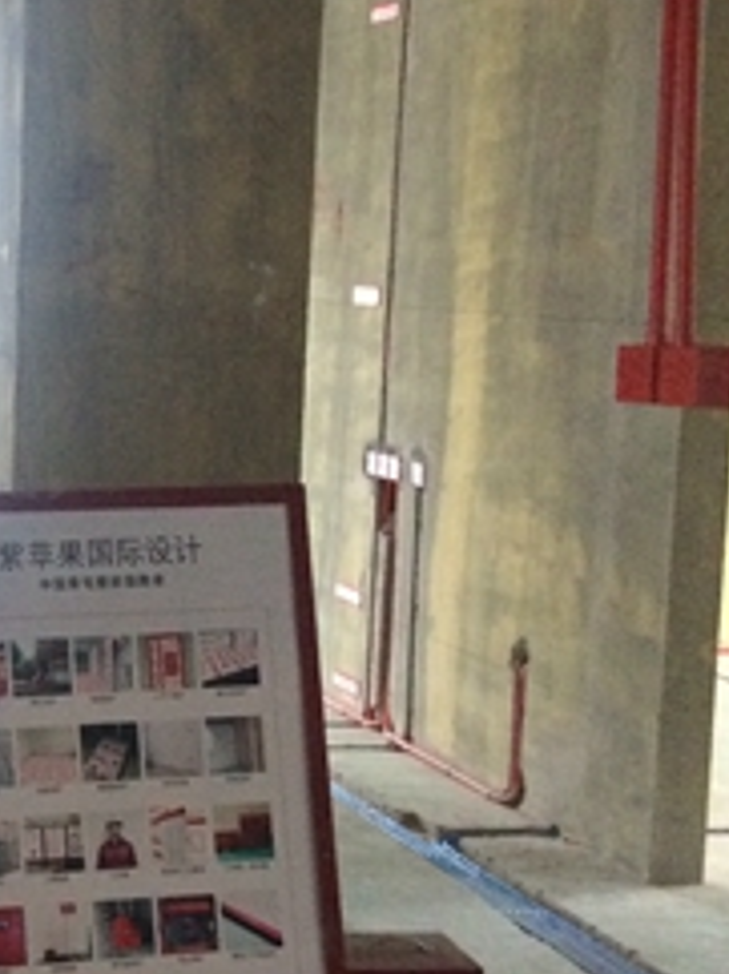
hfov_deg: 17.9
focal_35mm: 72
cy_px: 515
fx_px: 2025
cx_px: -415
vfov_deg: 27.1
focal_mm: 4.15
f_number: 2.2
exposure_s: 1/30
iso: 320
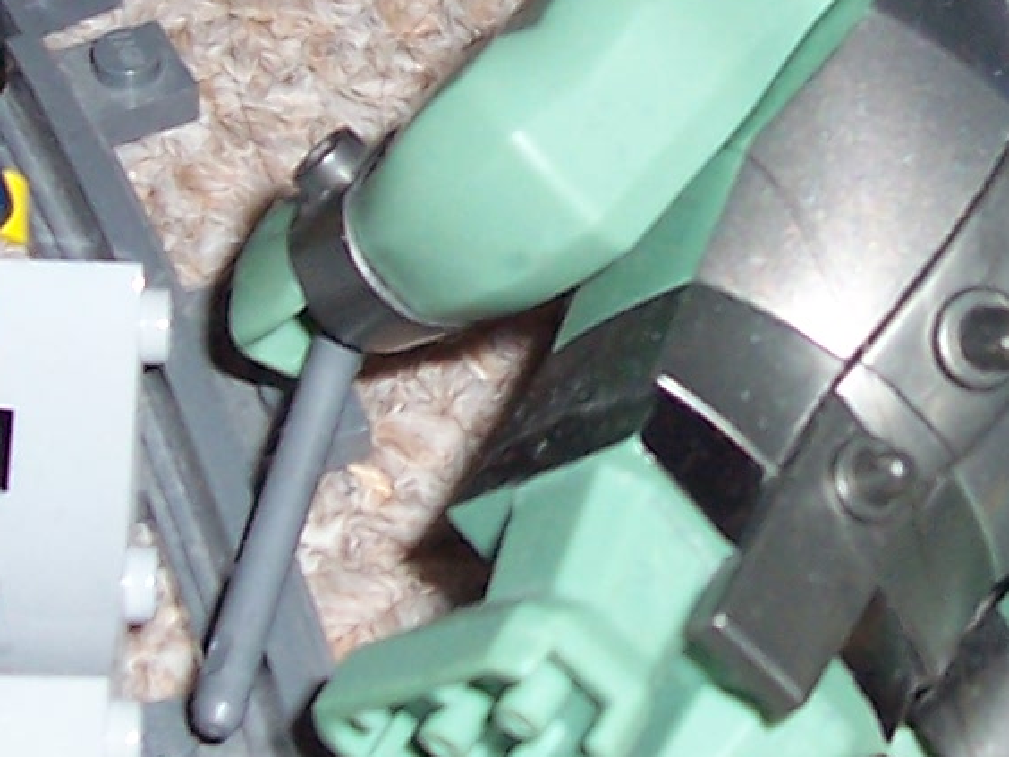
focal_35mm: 139
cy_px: 59
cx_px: 812
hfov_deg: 14.1
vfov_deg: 10.6
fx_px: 4052
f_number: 2.7
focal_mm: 5.6
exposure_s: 1/60
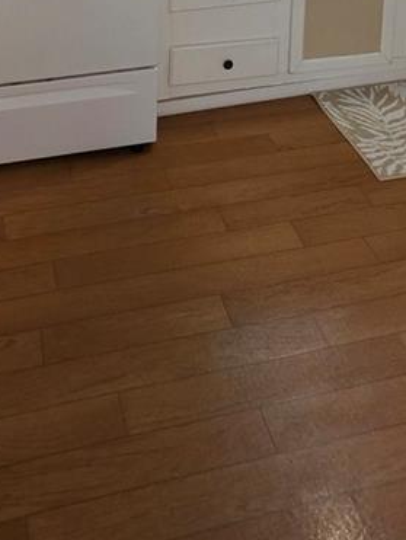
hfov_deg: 33.8
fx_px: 656
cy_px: -217
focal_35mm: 42
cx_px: 109
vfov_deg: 30.8
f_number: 1.9
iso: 500
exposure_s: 1/60
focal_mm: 2.2
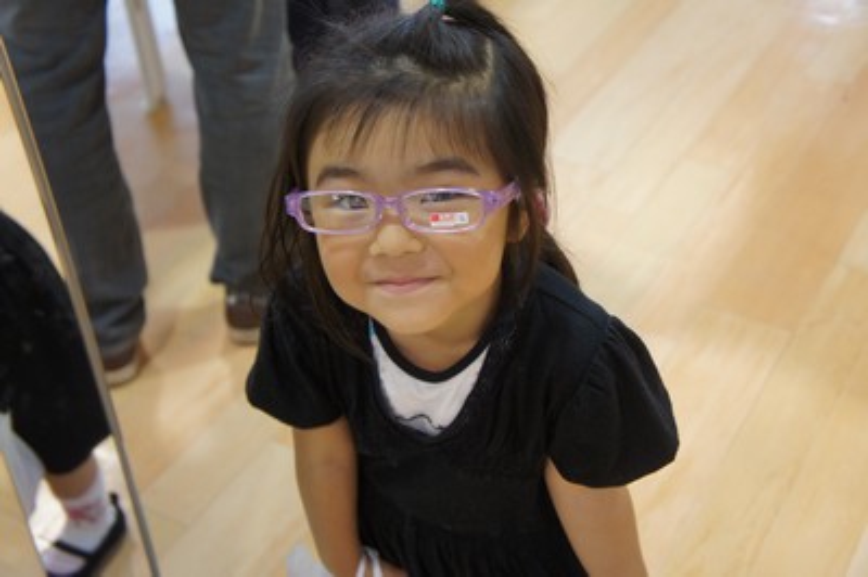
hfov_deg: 40.0
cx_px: 434
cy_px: 288
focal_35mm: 50
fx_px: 1192
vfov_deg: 27.2
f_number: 4.5
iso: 800
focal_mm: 33
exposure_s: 1/60
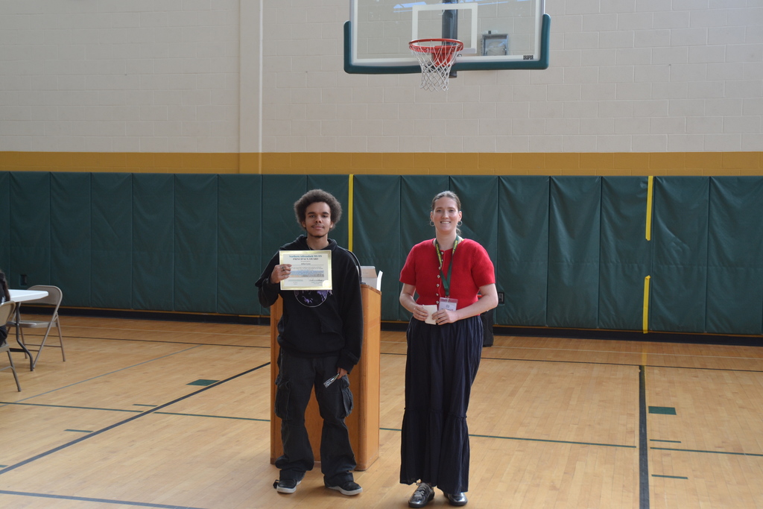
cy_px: 254
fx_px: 986
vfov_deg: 29.0
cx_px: 382
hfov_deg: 42.3
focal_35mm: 46
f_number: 5.6
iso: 320
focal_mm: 31
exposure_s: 1/125
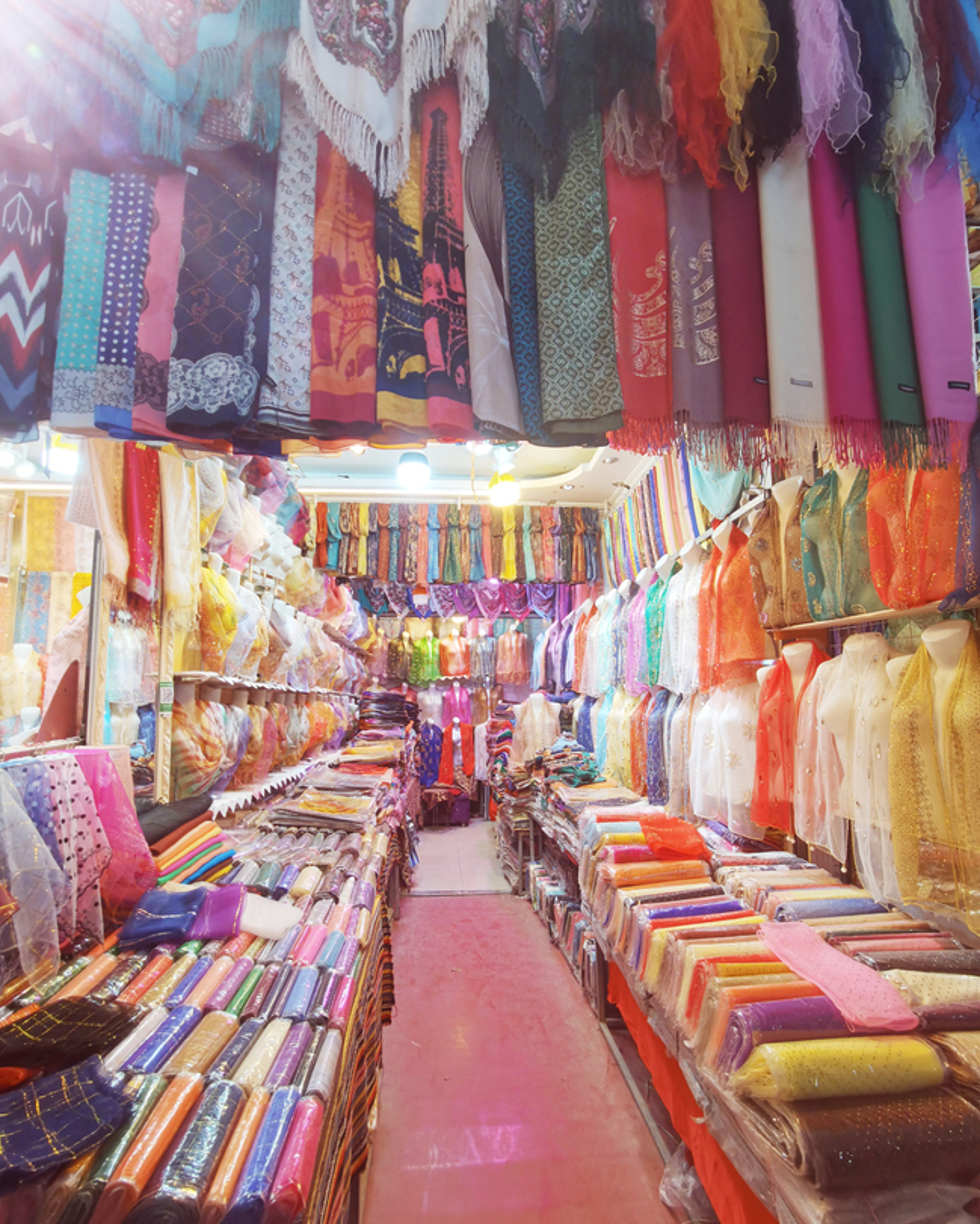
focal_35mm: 18
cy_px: 628
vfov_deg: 86.3
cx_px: 488
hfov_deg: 73.8
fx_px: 652
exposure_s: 1/100
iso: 125
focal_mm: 2.26
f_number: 2.2
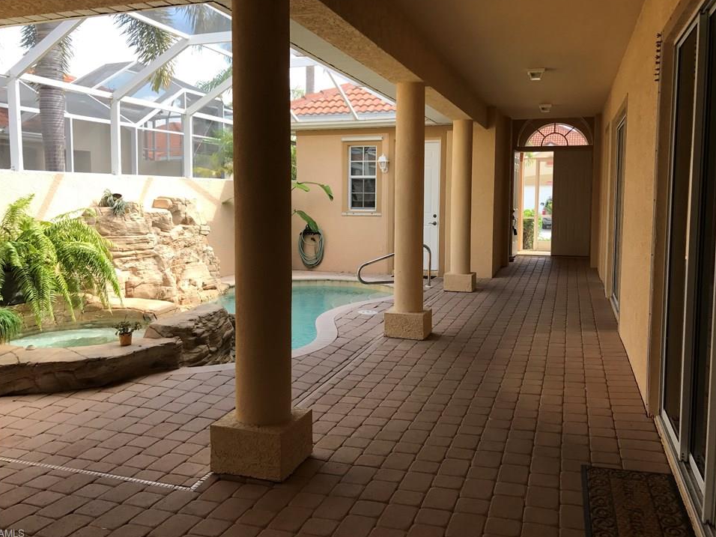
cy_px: 253
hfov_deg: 60.0
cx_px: 353
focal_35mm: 30
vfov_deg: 46.8
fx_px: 621
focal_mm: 3.99
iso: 20
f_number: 1.8
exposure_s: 1/229
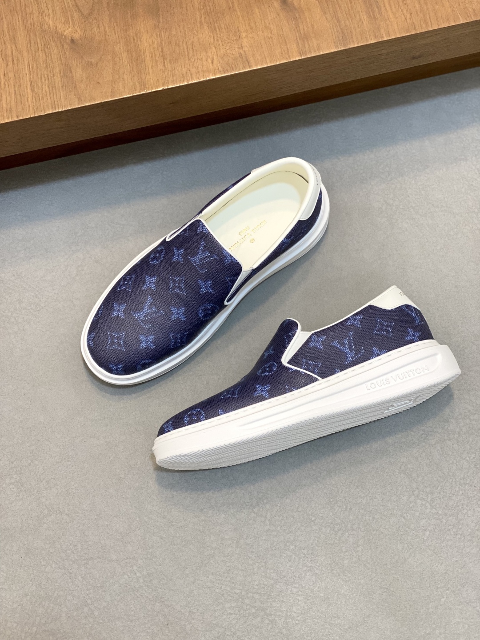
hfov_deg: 28.0
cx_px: 240
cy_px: 320
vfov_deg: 36.8
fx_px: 961
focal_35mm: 52
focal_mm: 6
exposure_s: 1/100
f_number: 2
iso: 100
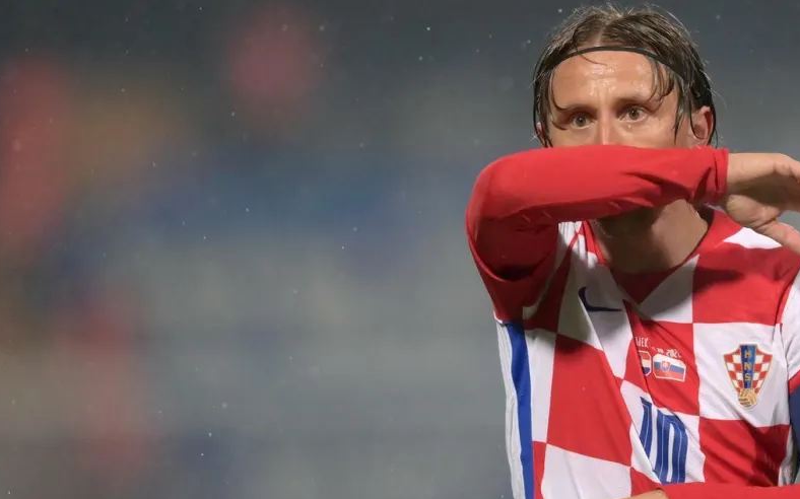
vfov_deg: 2.0
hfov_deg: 3.3
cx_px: 592
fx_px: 14037
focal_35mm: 644
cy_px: 403
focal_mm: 400
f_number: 2.8
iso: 5000
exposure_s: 1/2500
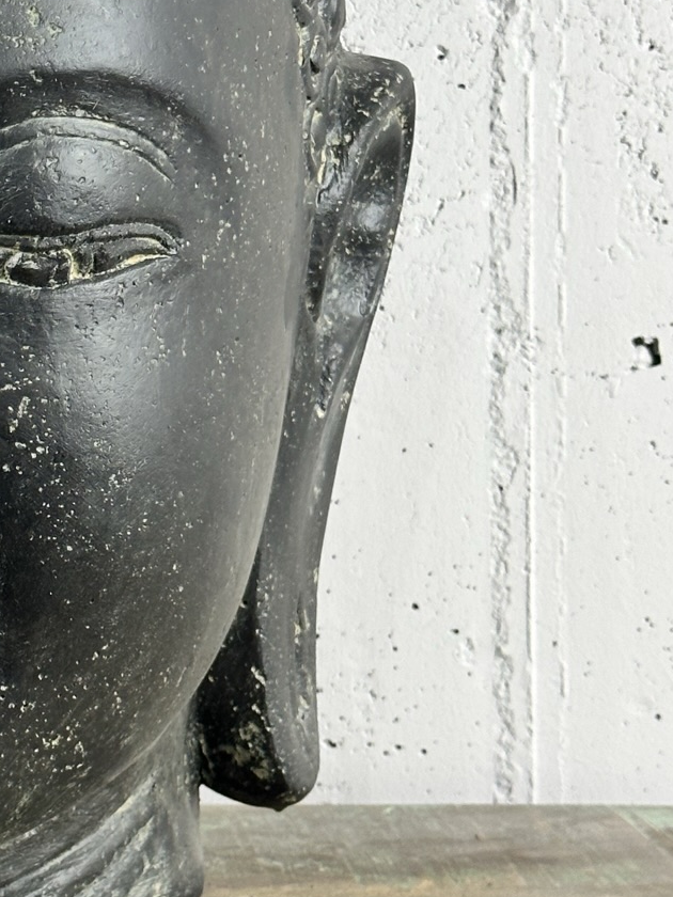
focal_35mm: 117
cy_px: 313
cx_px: -104
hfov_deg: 12.4
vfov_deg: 16.8
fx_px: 3033
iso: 100
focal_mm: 6.86
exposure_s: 1/50
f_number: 1.78
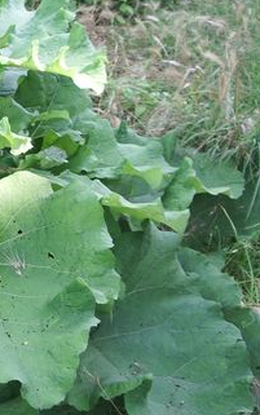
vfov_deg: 27.7
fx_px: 838
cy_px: 149
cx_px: -85
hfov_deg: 16.6
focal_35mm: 74
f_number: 2.6
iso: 50
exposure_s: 1/100
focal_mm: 5.8
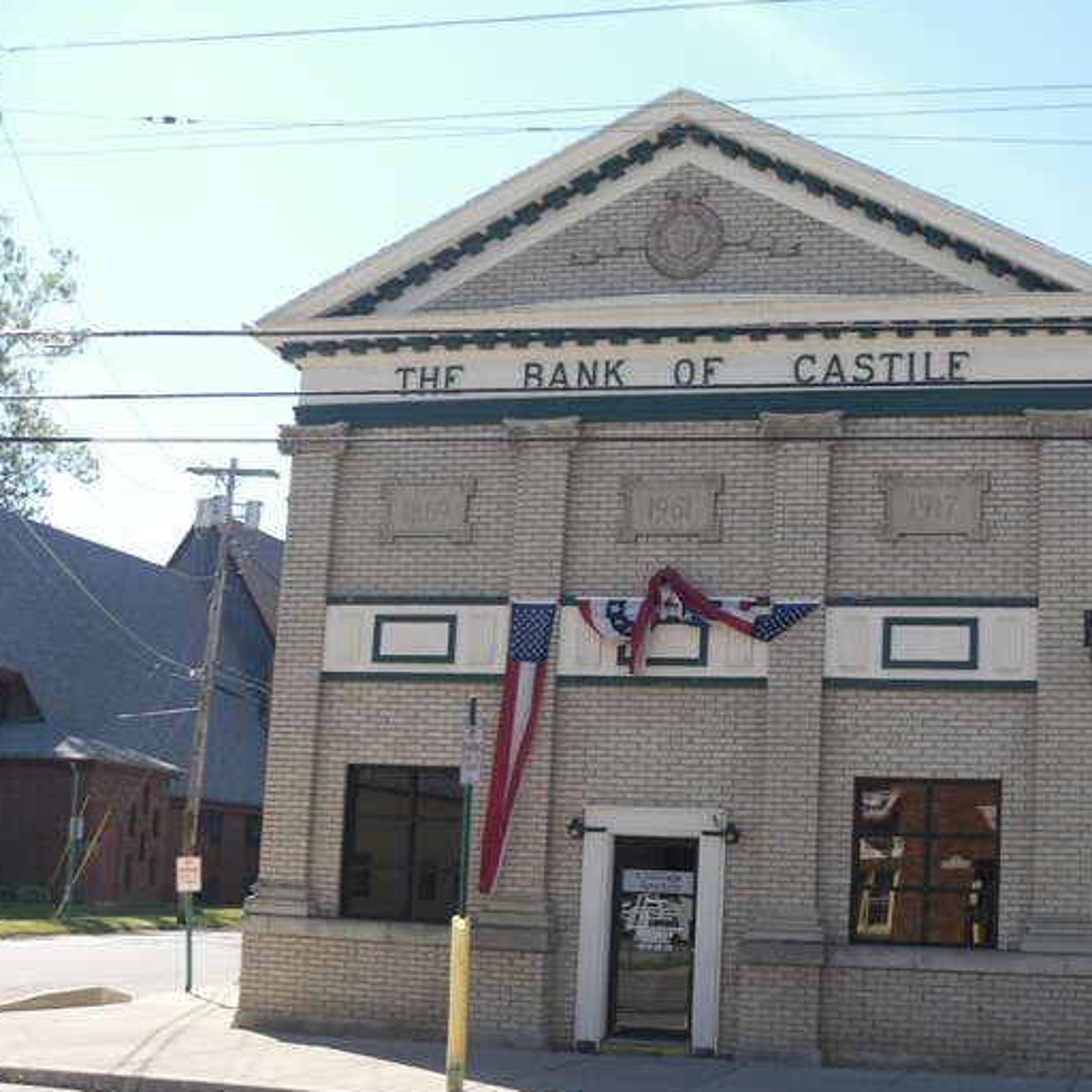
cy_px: 619
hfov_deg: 35.7
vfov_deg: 36.0
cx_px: 719
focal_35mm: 47
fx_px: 1677
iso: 80
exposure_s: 1/76
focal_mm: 6
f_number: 8.1
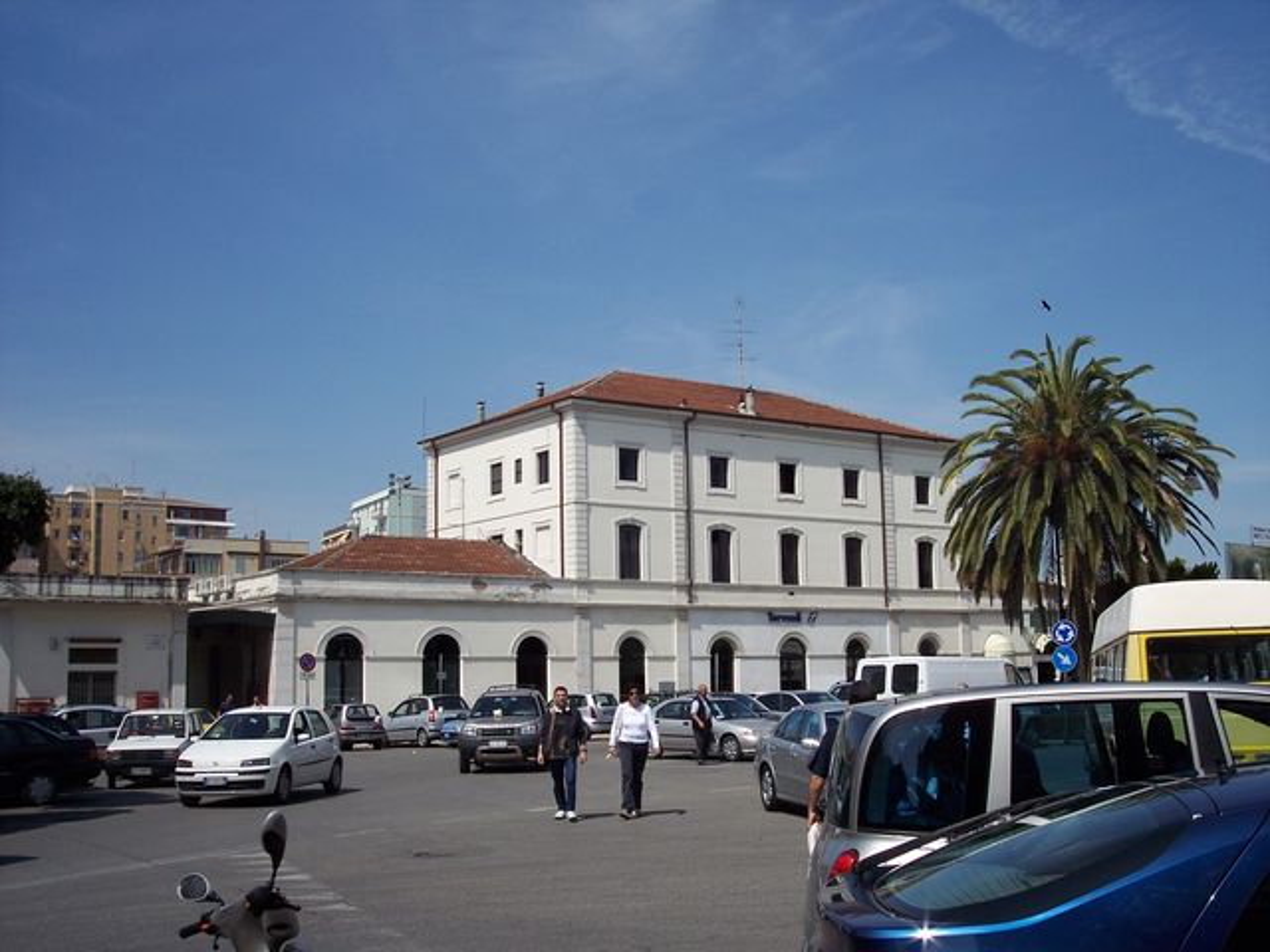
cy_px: 476
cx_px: 635
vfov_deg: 36.8
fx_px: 1431
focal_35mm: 39
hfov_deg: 47.9
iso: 100
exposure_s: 1/750
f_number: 5.6
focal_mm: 8
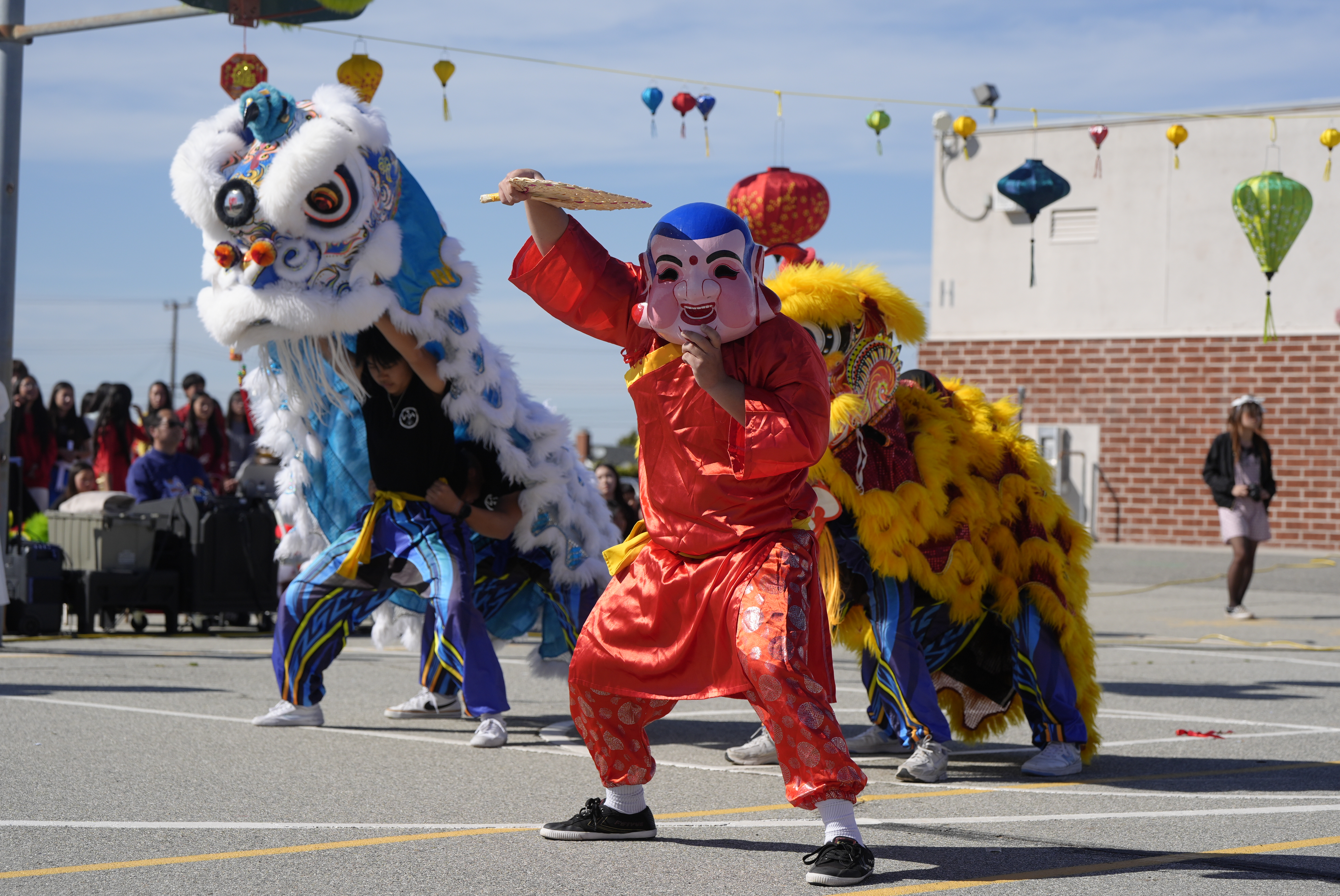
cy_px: 448
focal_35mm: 84
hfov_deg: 24.2
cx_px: 670
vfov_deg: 16.3
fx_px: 3129
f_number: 5
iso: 250
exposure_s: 1/2500
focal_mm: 84
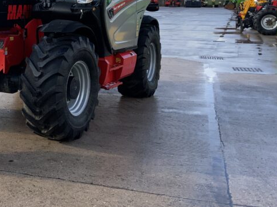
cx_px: 7
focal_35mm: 62
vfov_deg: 23.4
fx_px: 496
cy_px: 48
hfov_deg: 29.4
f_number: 1.8
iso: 16
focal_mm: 3
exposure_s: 1/883
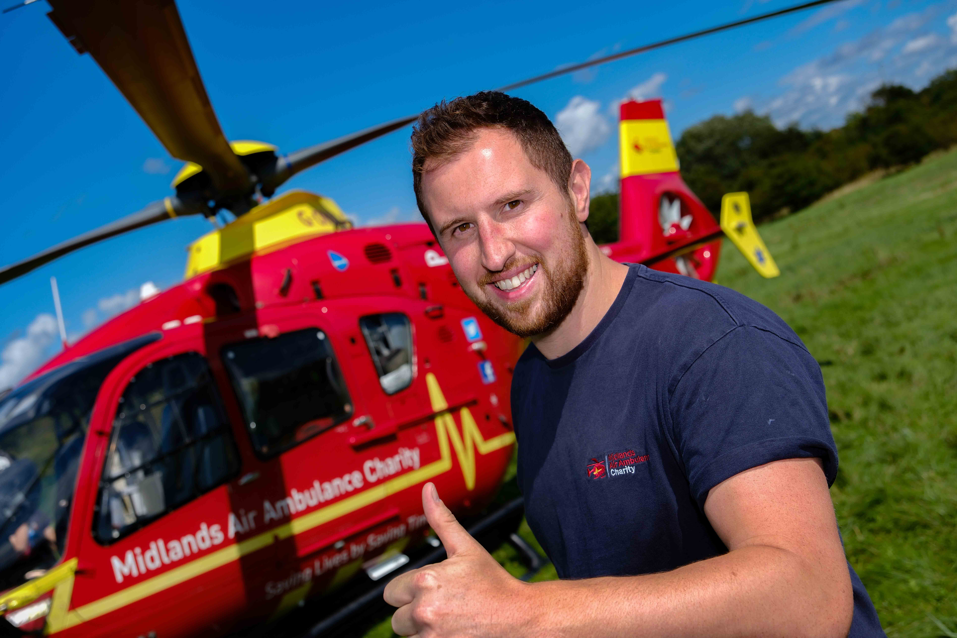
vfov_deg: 34.2
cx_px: 478
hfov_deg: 49.6
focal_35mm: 39
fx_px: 1037
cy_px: 319
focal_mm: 25.7
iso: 125
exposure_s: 1/1100
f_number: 4
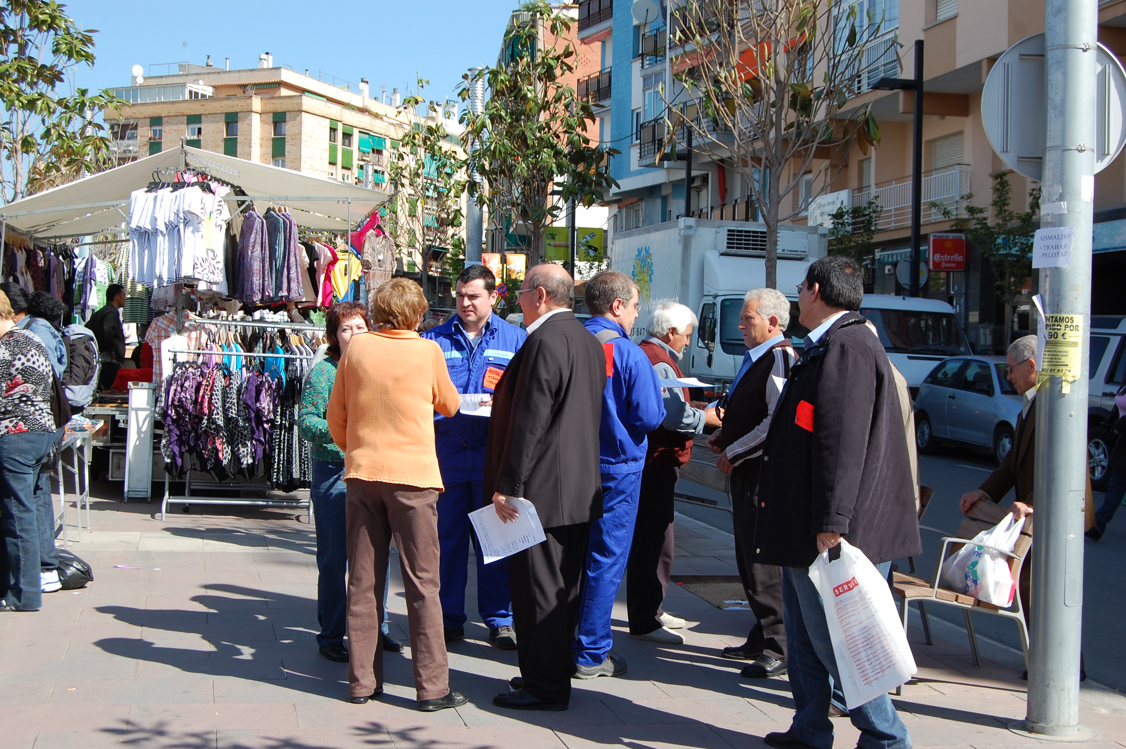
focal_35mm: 51
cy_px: 374
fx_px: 1594
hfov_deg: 38.9
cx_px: 563
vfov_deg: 26.4
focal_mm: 34
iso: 200
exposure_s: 1/250
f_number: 8
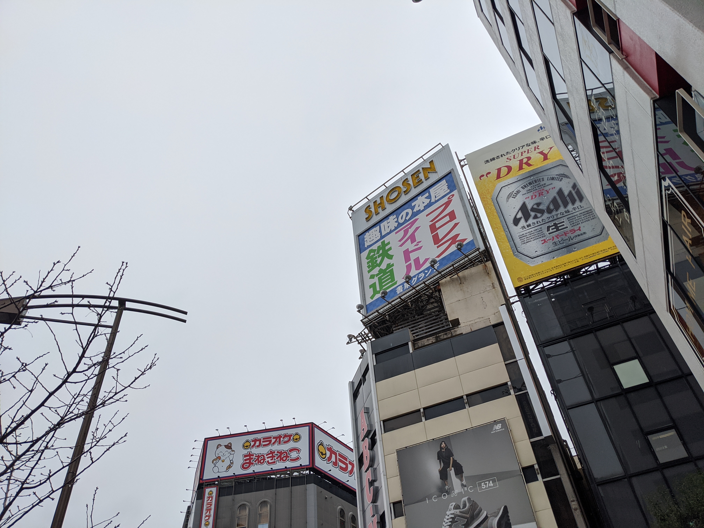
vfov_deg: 51.4
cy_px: 264
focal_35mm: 27
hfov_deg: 65.3
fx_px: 549
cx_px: 352
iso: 87
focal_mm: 4.38
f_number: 1.73
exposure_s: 1/939
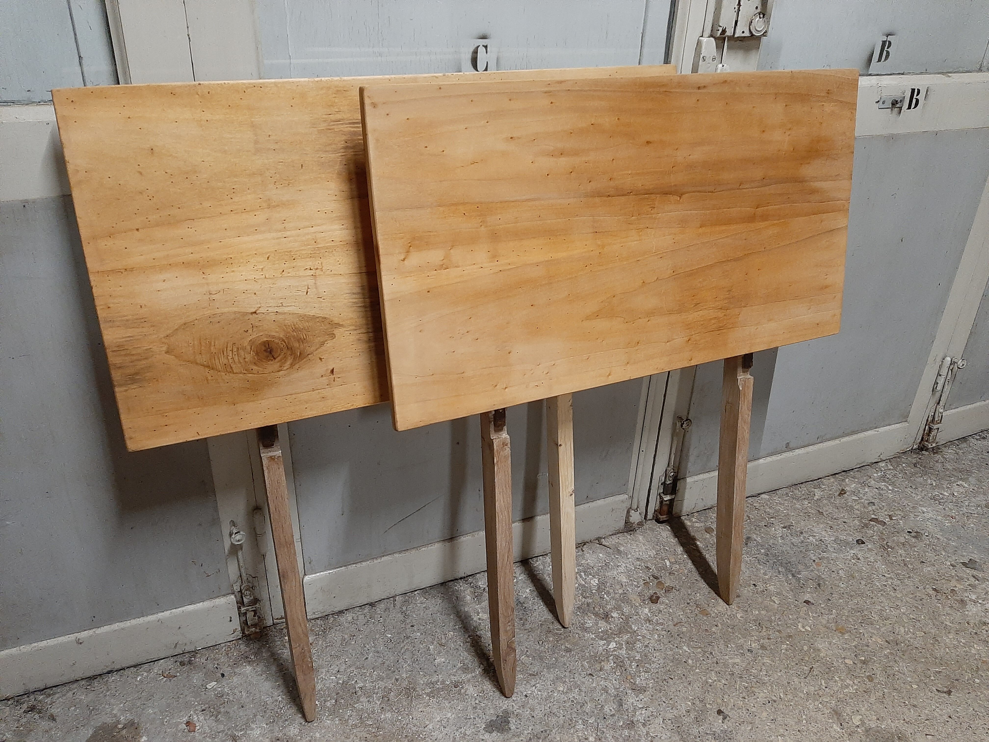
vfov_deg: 53.1
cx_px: 494
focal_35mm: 26
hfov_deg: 67.3
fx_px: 743
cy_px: 371
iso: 250
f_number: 1.7
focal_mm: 3.93
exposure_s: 1/50
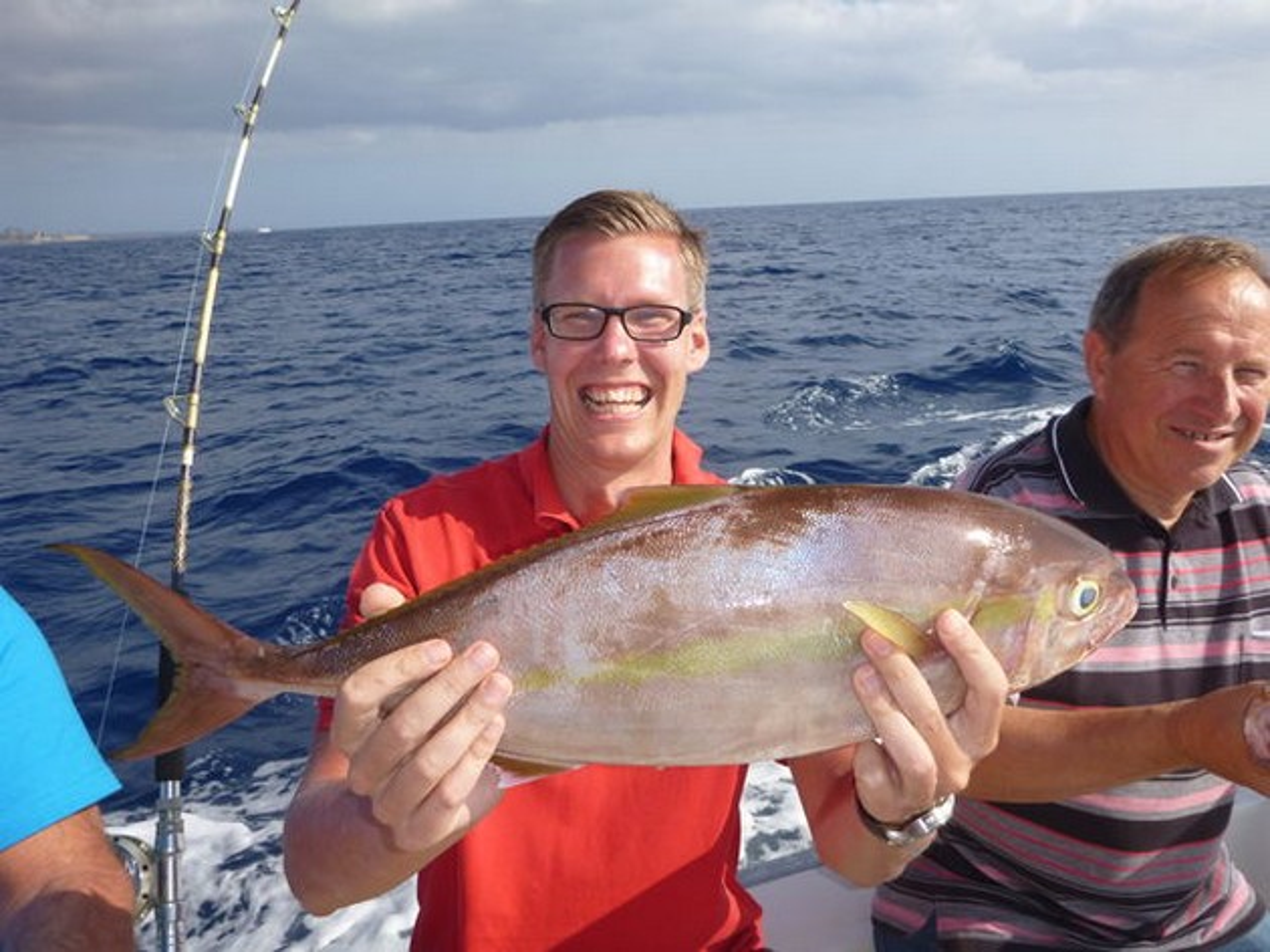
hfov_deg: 63.5
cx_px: 635
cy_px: 476
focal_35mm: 28
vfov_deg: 49.7
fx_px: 1027
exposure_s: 1/1000
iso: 100
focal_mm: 4.9
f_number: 3.3
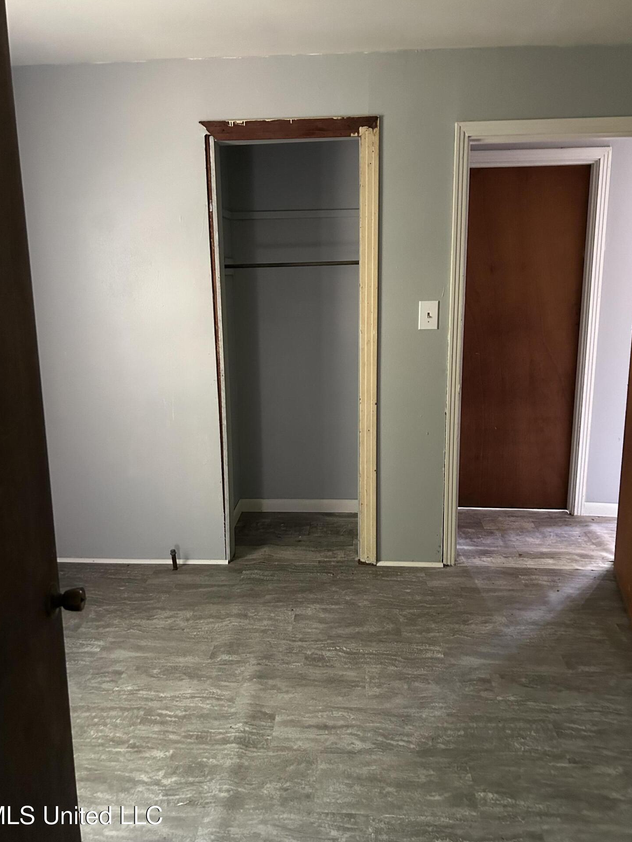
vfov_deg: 65.3
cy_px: 418
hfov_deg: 51.3
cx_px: 311
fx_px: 657
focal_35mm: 27
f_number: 1.5
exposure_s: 1/36
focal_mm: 5.7
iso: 640
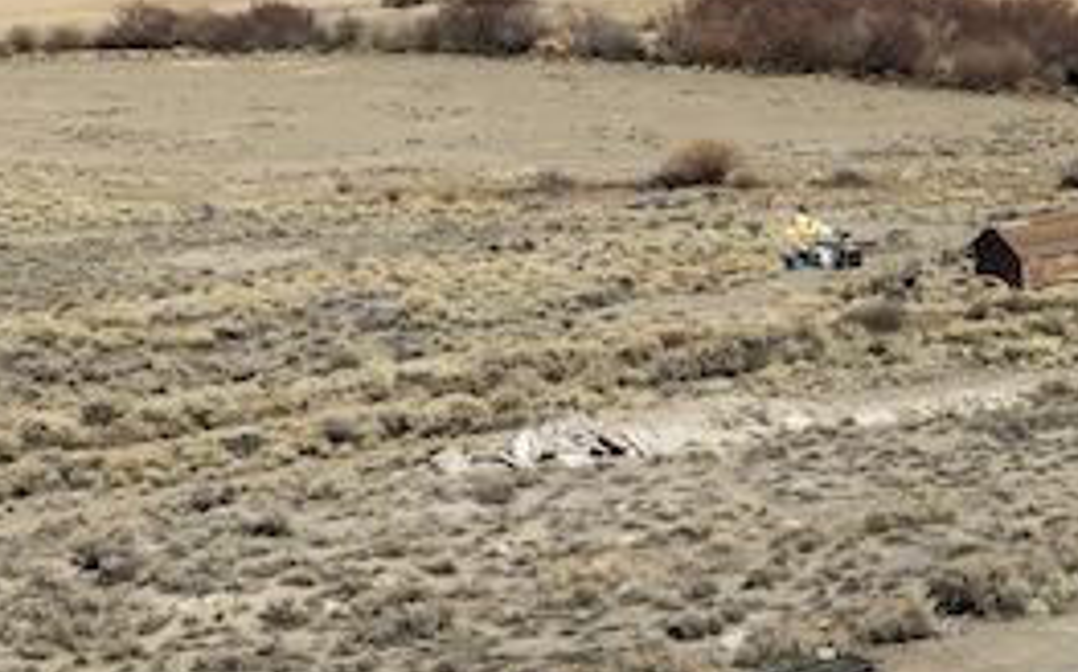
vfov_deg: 15.0
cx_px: 1758
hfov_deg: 19.6
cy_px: 340
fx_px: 2554
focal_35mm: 87
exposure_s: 1/320
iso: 100
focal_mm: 12.29
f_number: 2.8
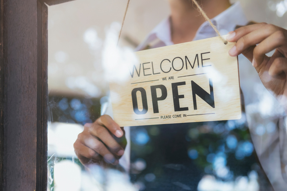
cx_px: 144
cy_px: 96
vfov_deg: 25.5
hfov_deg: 37.5
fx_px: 422
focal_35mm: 53
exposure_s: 1/125
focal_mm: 35
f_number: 2
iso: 200
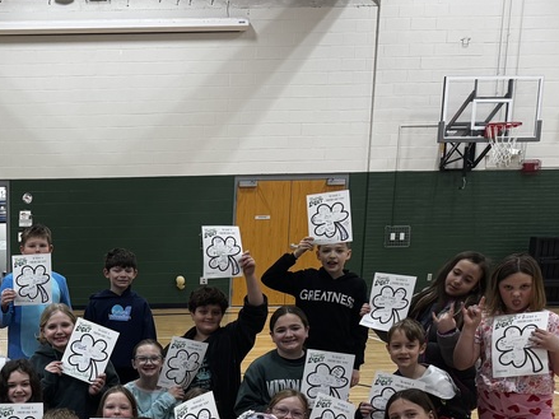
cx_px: -15
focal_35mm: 56
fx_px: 904
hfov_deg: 31.5
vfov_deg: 25.1
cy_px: 400
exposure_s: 1/120
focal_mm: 6.76
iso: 200
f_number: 1.78
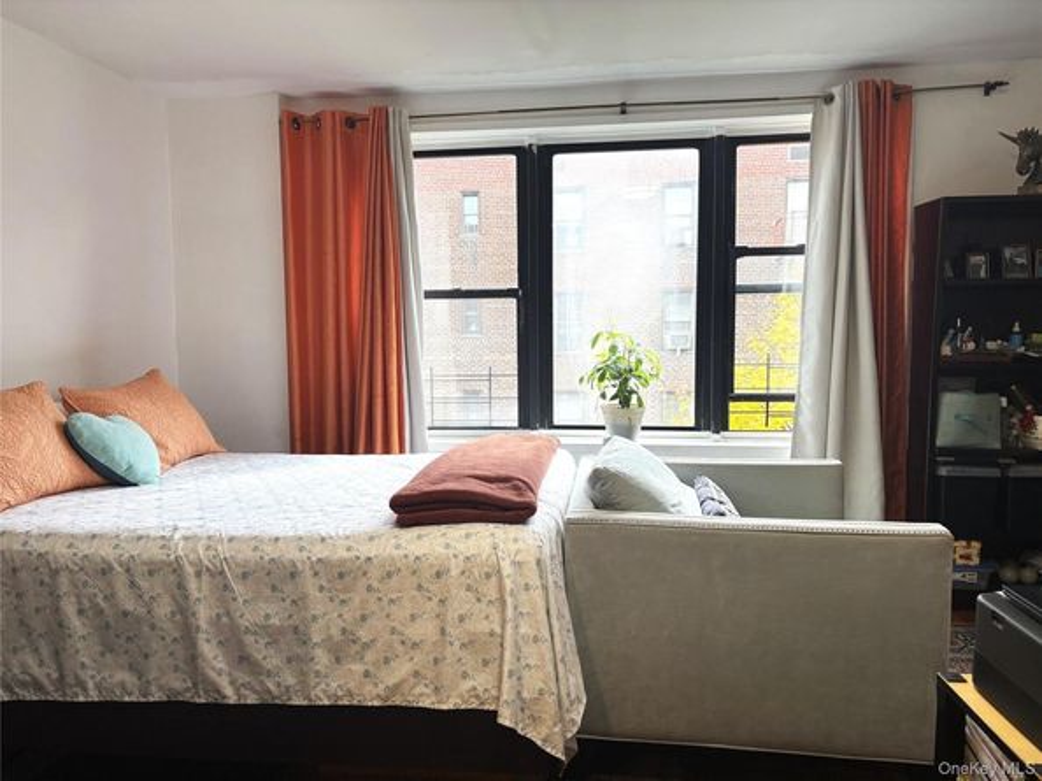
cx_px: 521
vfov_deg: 53.0
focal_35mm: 26
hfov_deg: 67.3
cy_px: 390
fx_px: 782
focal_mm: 5.96
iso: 80
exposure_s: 1/120
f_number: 1.6
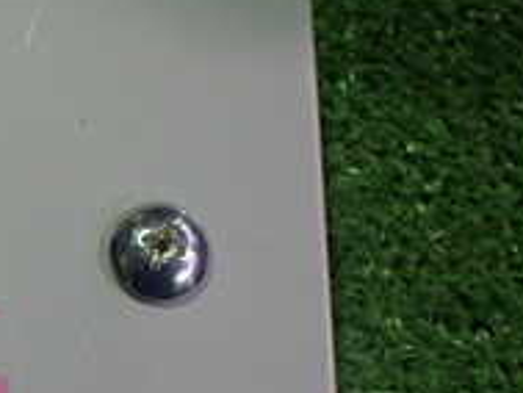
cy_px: 387
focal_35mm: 95
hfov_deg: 19.4
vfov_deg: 15.3
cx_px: -113
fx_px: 1436
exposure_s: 1/125
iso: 640
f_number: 2.3
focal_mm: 5.4
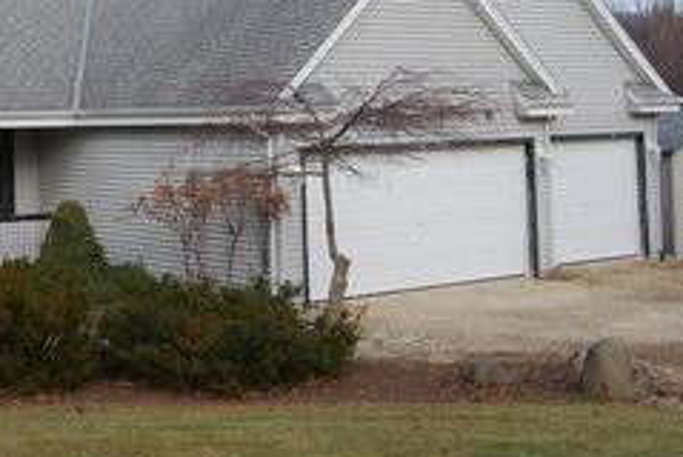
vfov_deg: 19.3
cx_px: 0
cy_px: 16
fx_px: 1311
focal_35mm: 69
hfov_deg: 27.5
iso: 100
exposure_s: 1/160
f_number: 6.3
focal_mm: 22
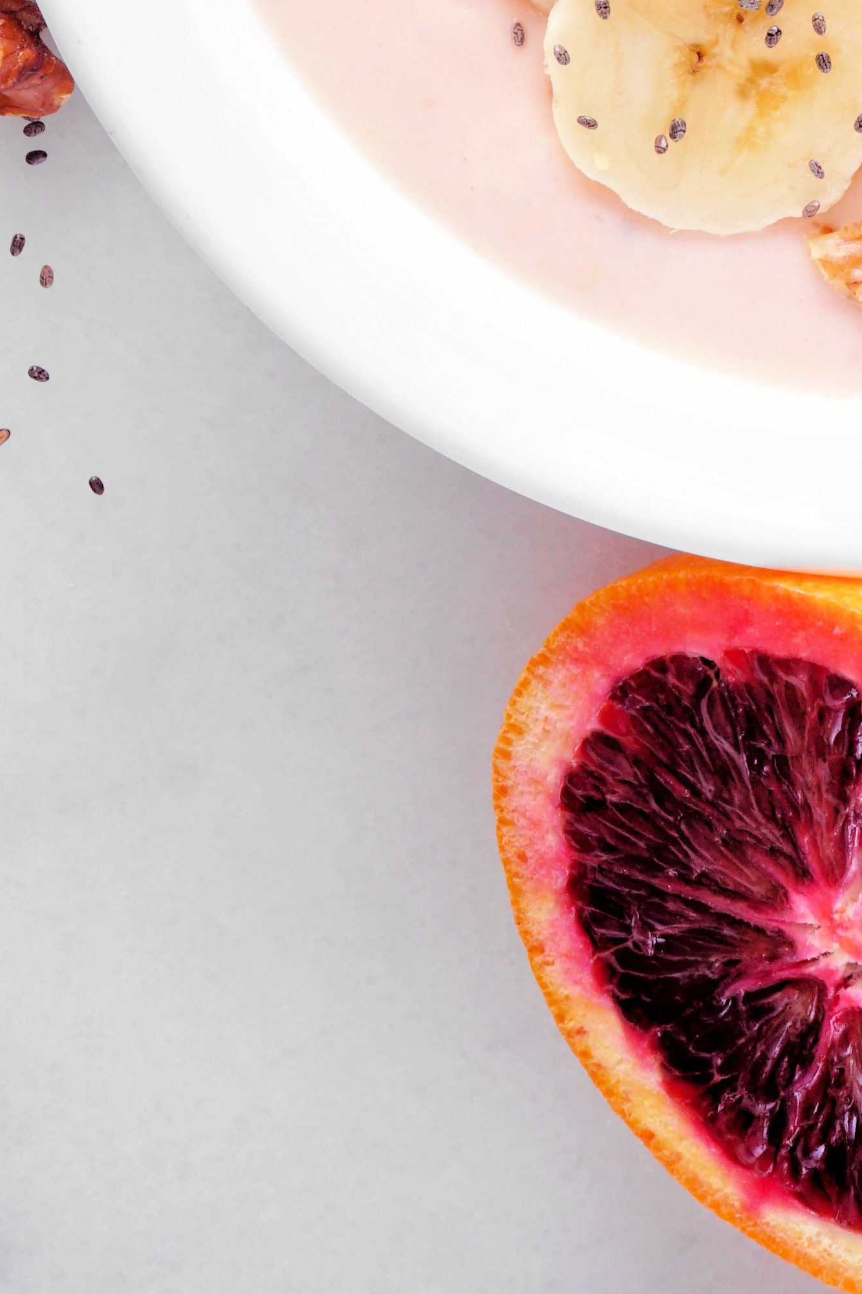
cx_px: 950
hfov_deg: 8.6
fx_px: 5657
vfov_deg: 12.7
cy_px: -353
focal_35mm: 158
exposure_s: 4
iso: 100
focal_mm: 35
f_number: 14
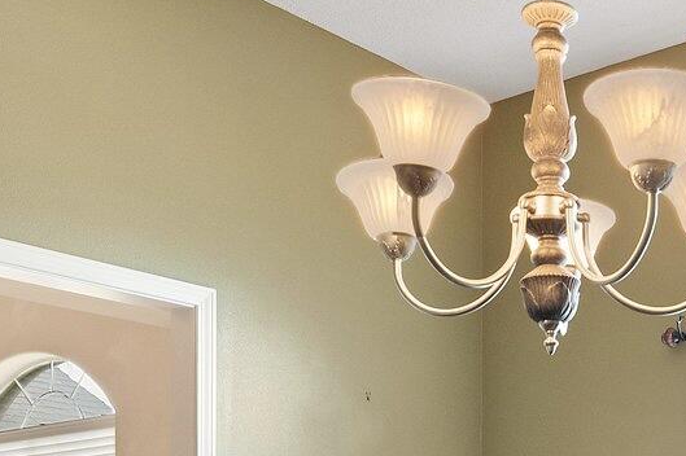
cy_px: 594
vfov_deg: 19.9
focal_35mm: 63
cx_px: 652
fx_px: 1195
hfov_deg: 30.2
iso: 800
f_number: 8
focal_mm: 16.2
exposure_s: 1/15
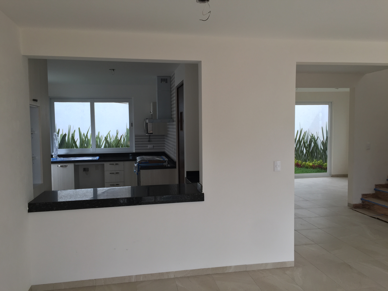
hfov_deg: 61.7
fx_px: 325
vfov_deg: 48.2
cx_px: 194
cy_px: 146
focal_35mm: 29
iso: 32
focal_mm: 4.15
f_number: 2.2
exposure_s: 1/170
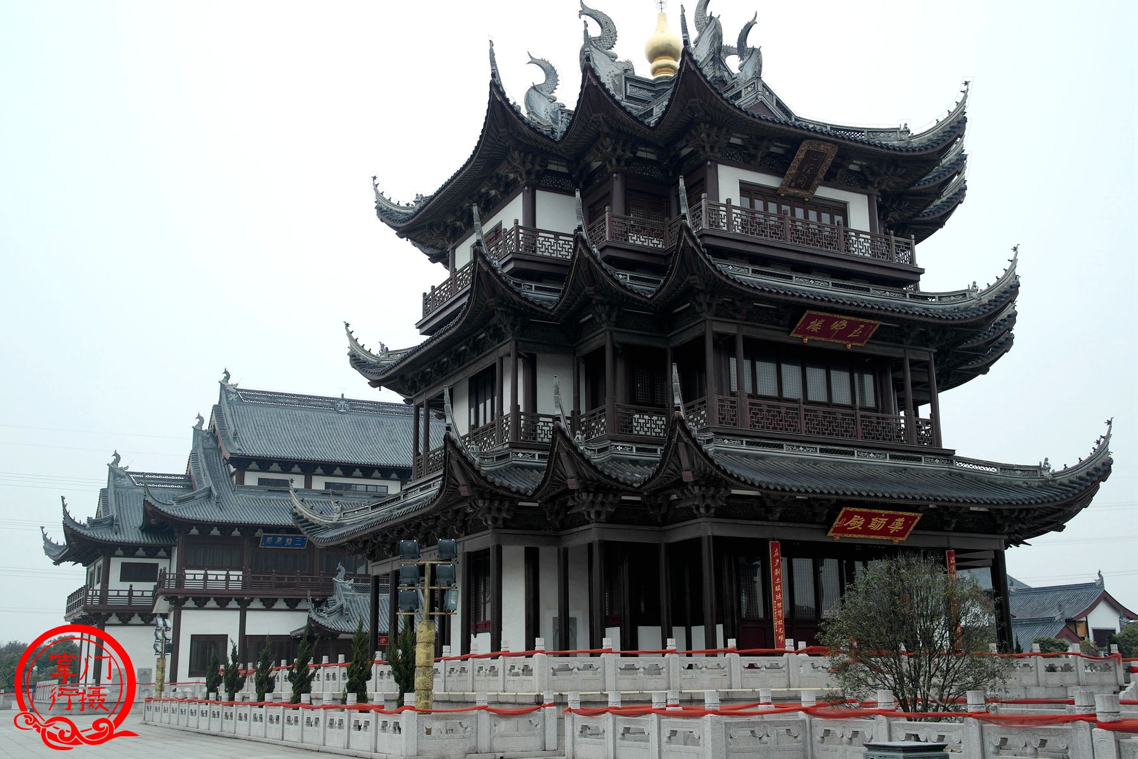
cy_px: 380
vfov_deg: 36.9
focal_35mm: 36
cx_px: 569
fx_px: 1138
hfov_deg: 53.1
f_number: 4.5
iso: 100
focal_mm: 24
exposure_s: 1/125
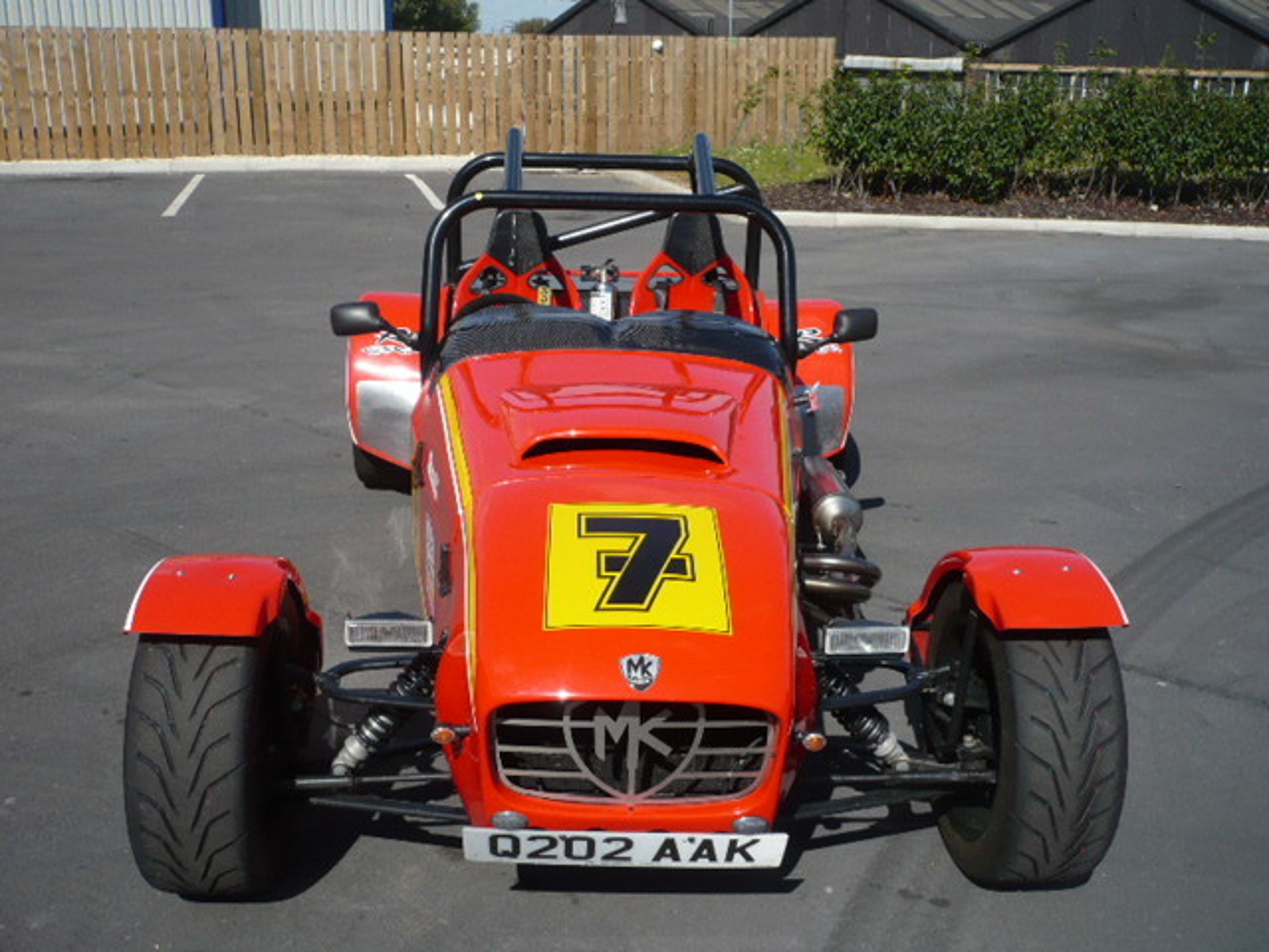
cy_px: 476
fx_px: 1283
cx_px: 634
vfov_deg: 40.7
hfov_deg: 52.6
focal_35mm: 35
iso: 100
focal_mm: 5.8
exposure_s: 1/320
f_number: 8
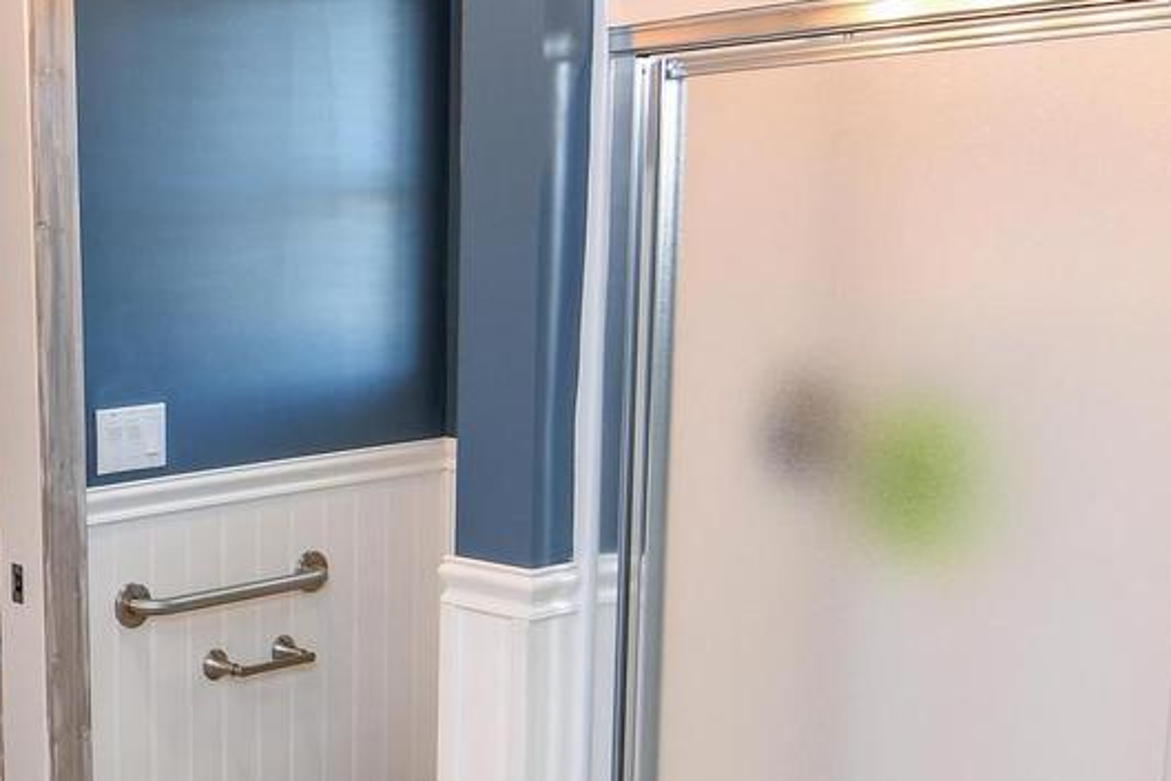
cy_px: 493
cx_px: -20
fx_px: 1594
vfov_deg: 27.4
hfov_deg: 36.0
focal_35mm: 49
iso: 400
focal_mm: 12
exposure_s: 1/50
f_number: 5.6
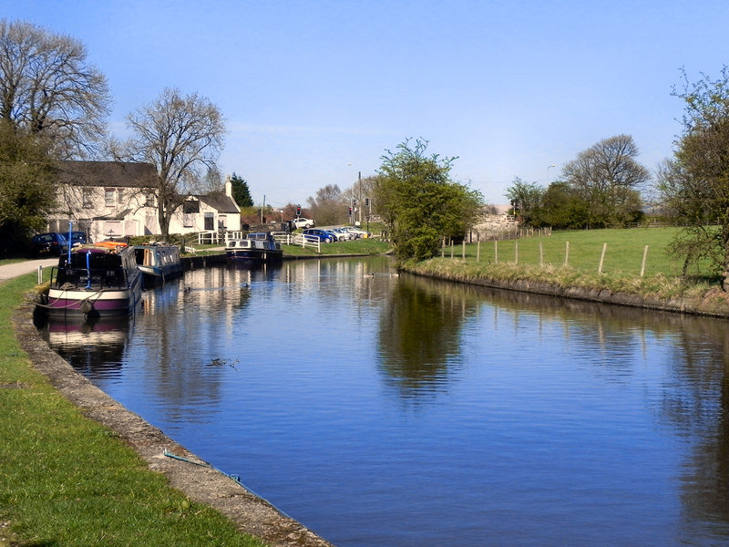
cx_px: 364
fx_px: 1221
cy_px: 274
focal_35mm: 58
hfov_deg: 33.2
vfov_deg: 25.2
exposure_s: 1/360
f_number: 8
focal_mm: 10.3
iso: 160
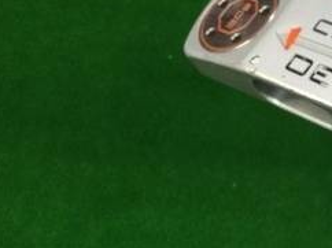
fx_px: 786
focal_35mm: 82
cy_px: 142
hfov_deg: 21.9
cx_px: 409
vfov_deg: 18.0
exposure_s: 1/30
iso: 64
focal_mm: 3.3
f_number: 2.4
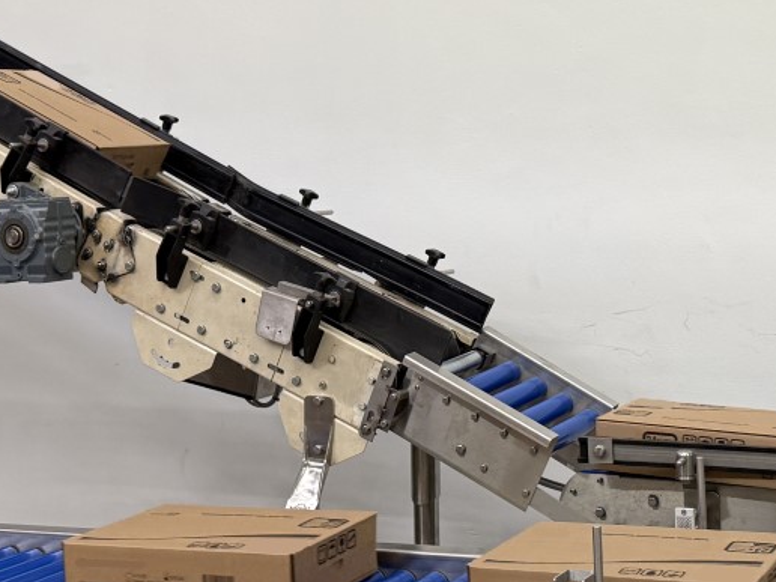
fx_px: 1502
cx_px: 558
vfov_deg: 21.8
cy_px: 155
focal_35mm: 67
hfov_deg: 28.6
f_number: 1.78
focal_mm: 6.76
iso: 160
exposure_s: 1/117
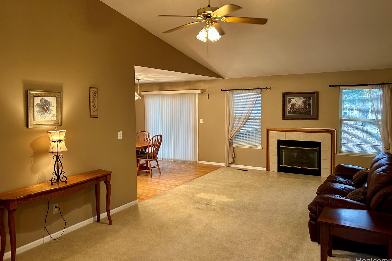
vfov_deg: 46.3
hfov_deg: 65.5
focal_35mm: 28
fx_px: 305
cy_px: 115
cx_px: 192
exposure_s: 1/60
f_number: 1.5
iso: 250
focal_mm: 5.7
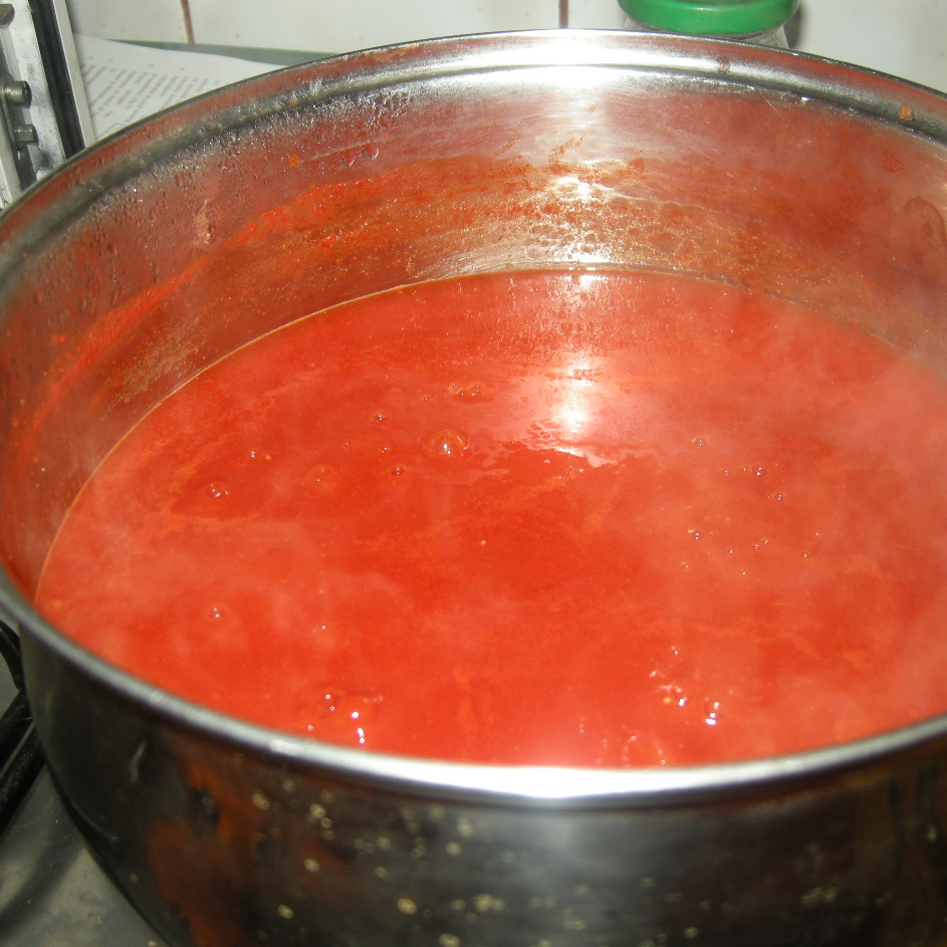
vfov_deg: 40.0
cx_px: 529
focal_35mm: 42
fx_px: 1300
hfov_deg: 40.0
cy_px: 475
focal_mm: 7.5
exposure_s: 1/60
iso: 64
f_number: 2.7
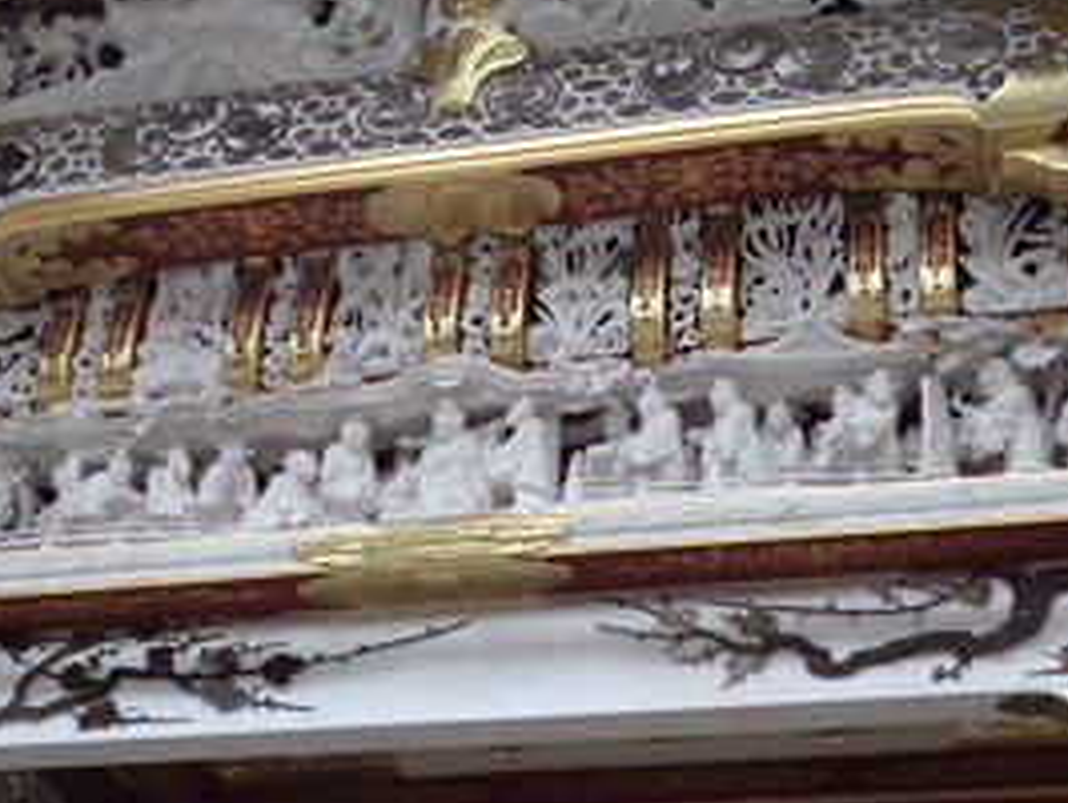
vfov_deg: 19.4
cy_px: 293
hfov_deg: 25.6
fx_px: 2347
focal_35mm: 76
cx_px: 558
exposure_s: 1/60
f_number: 4.3
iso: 125
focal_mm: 8
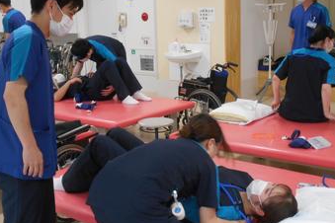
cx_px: 176
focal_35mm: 54
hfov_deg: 36.9
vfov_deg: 25.1
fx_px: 502
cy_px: 108
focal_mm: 7.7
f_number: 4.2
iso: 360
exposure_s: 1/30
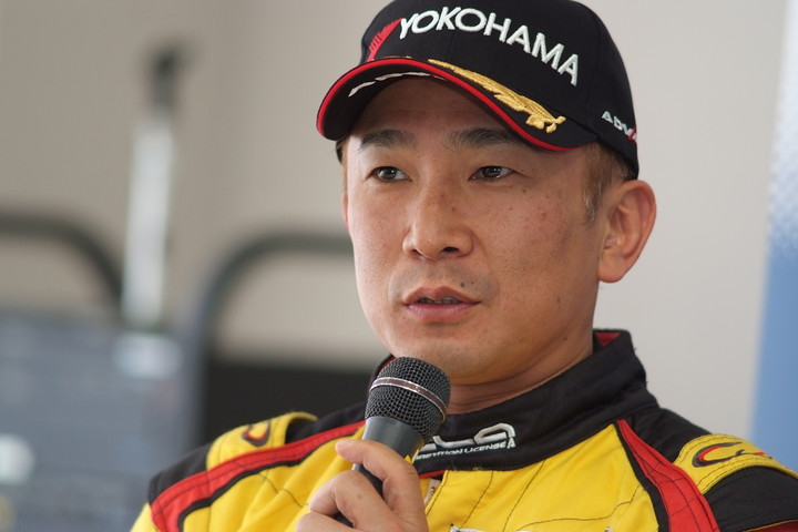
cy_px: 266
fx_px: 5985
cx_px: 399
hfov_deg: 7.6
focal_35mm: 270
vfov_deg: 5.1
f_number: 2.8
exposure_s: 1/125
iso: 800
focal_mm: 180
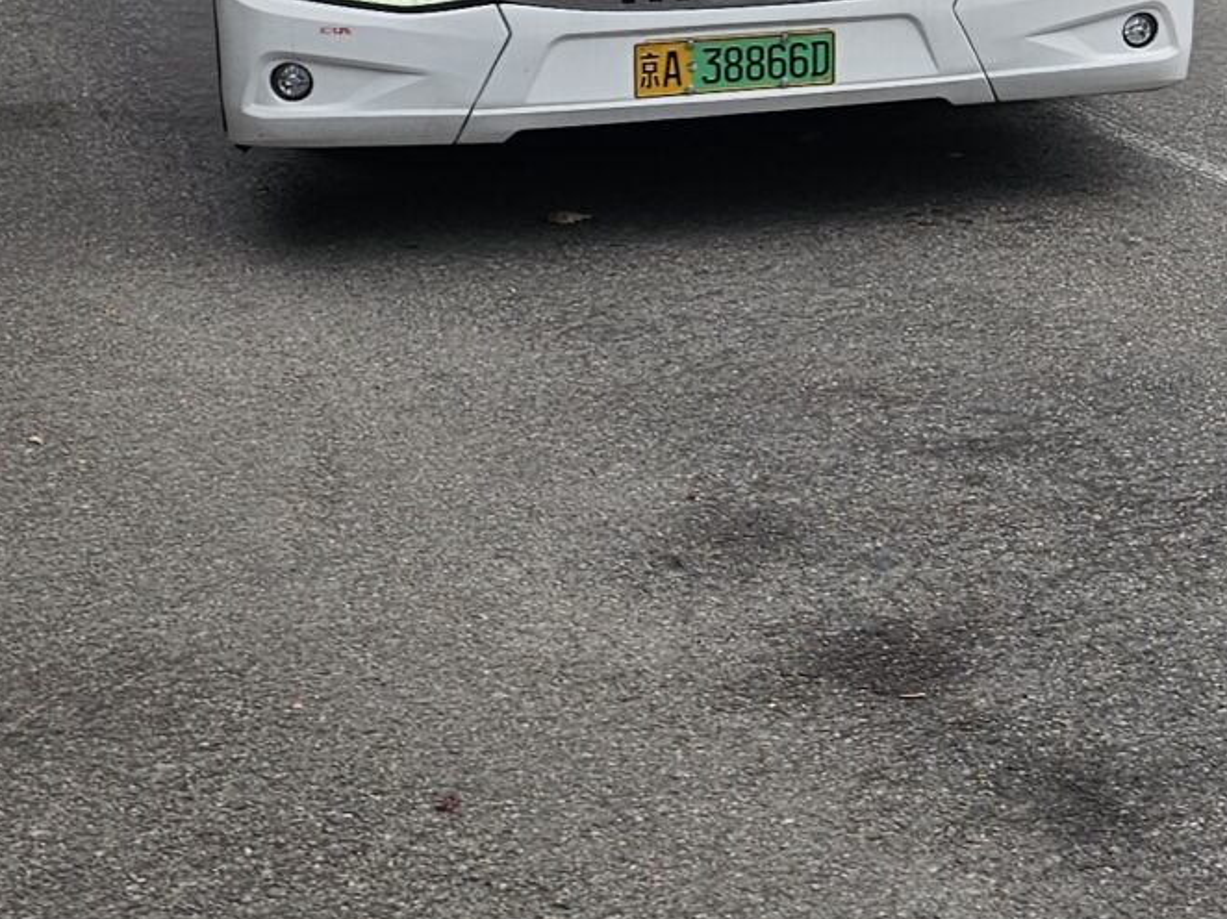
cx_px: 1559
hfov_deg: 20.3
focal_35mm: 89
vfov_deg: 15.5
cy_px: -387
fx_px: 3154
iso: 10
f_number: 1.7
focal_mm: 6.3
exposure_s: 1/216
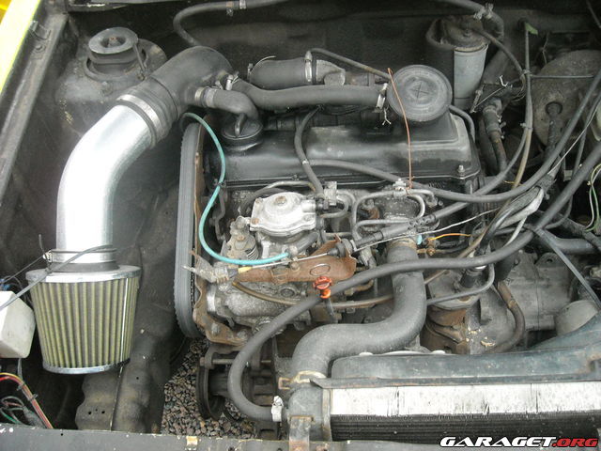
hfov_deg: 52.6
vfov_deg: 40.7
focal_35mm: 35
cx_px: 300
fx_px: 608
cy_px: 226
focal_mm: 5.7
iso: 541
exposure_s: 1/250
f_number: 2.8
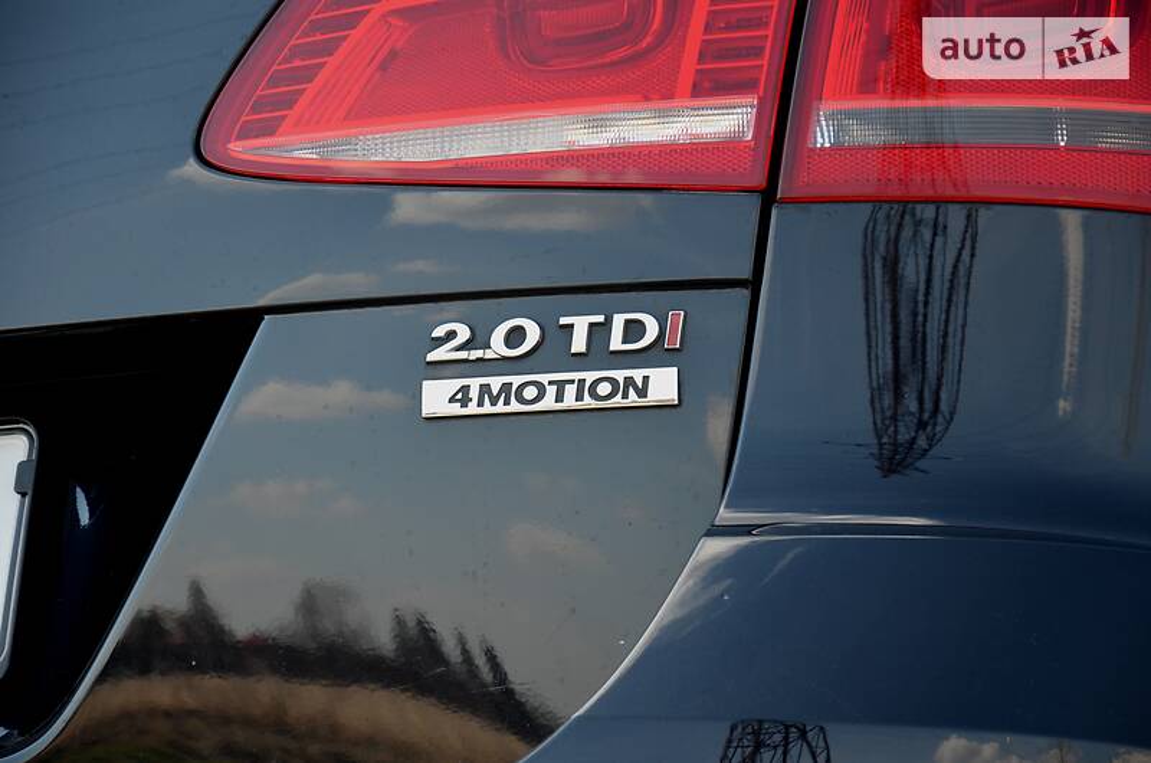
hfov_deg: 13.1
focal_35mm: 158
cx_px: 576
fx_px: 5026
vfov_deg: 8.7
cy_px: 382
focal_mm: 105
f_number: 6.3
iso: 200
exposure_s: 1/160
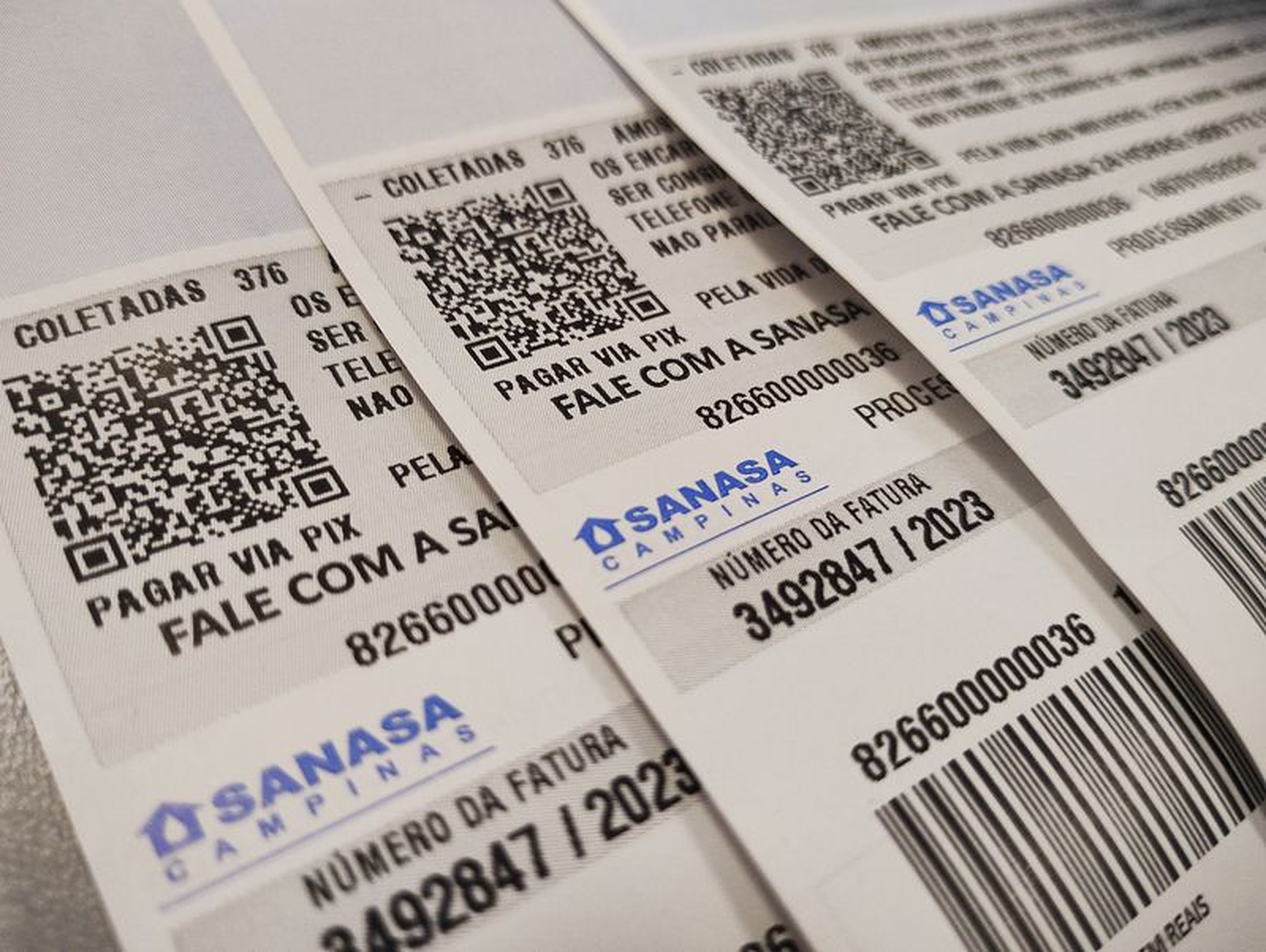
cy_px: 476
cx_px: 633
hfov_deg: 63.4
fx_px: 1025
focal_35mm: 28
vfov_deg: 49.8
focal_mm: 4.27
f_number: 1.8
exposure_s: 1/60
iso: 578
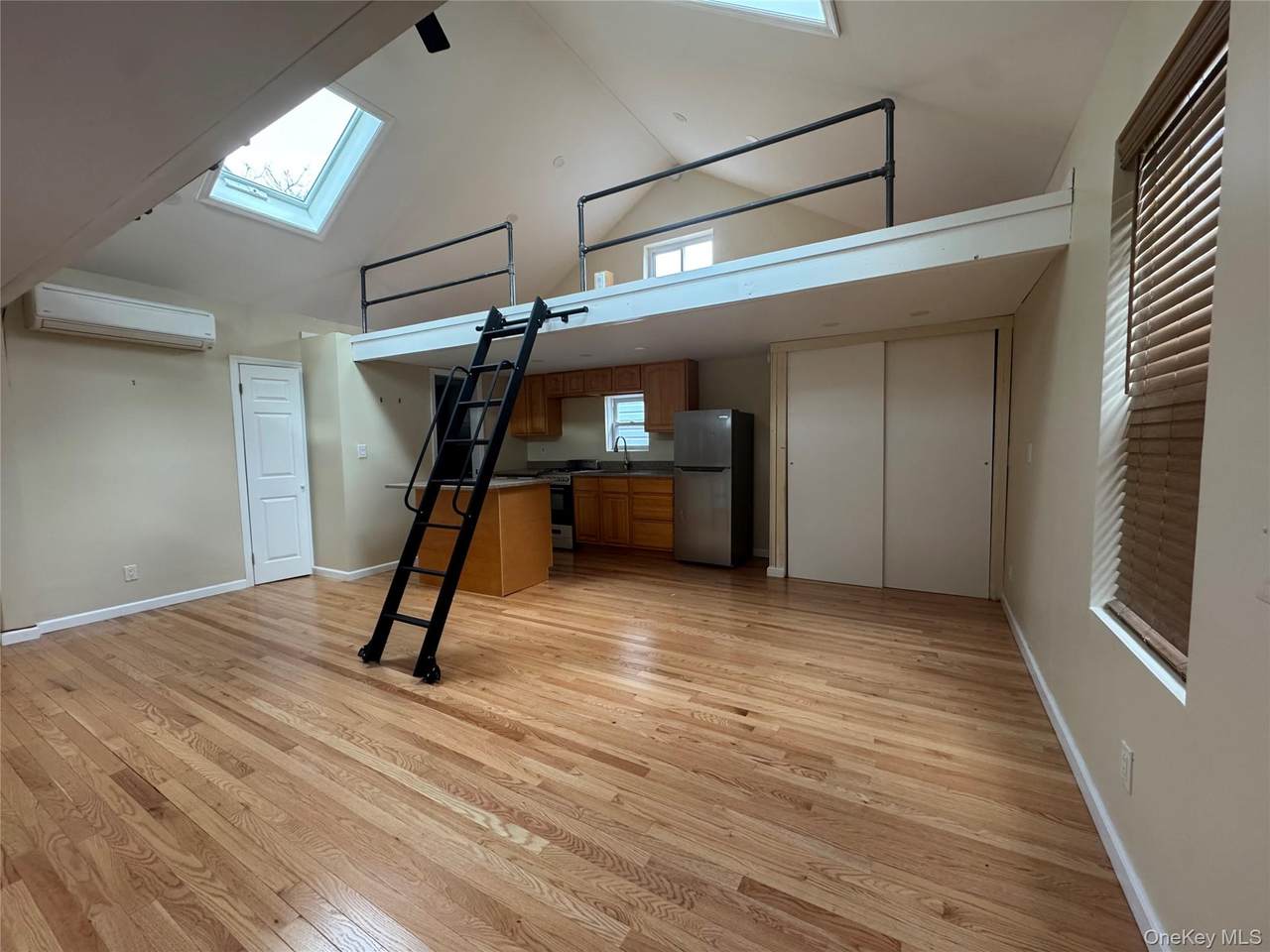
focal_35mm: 14
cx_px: 635
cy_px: 476
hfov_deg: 102.1
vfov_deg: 85.7
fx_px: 514
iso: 320
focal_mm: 2.22
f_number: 2.2
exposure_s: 1/78
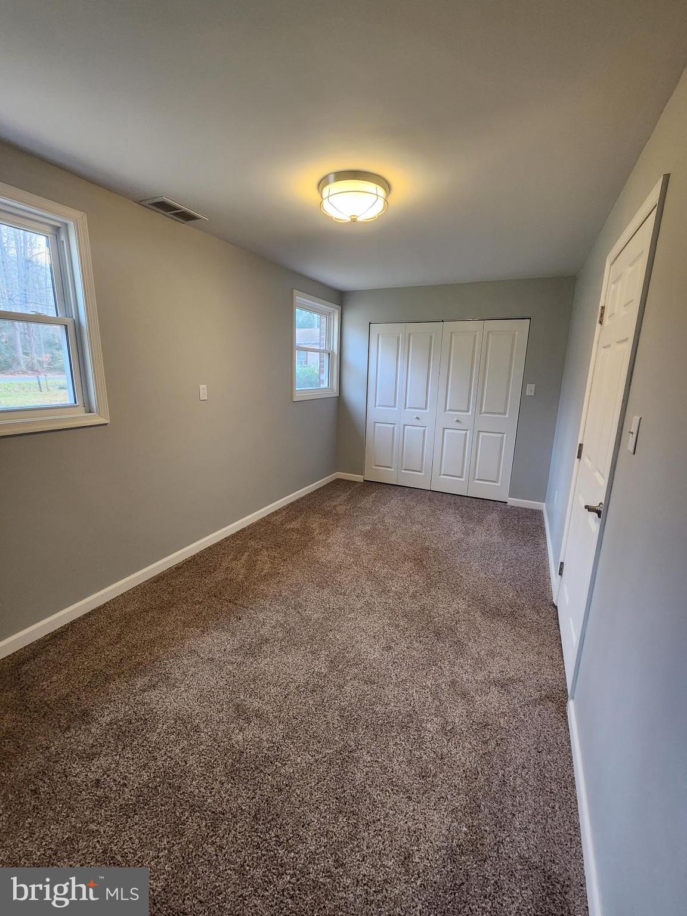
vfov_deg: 106.2
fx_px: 344
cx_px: 344
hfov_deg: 89.9
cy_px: 458
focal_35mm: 13
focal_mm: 2.2
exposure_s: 1/40
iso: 320
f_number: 2.2
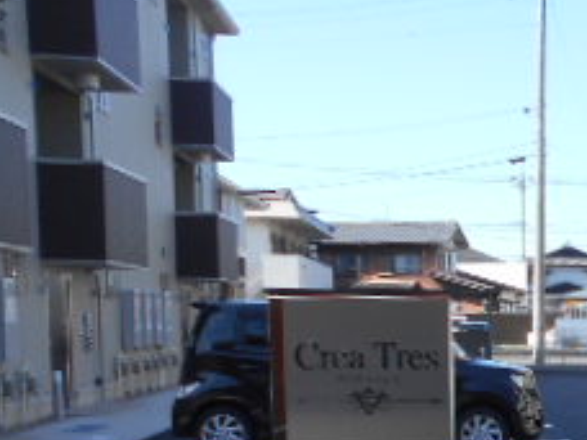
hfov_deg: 24.4
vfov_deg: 19.3
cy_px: 494
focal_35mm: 73
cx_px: 690
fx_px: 1238
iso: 80
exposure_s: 1/400
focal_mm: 4.6
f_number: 3.2
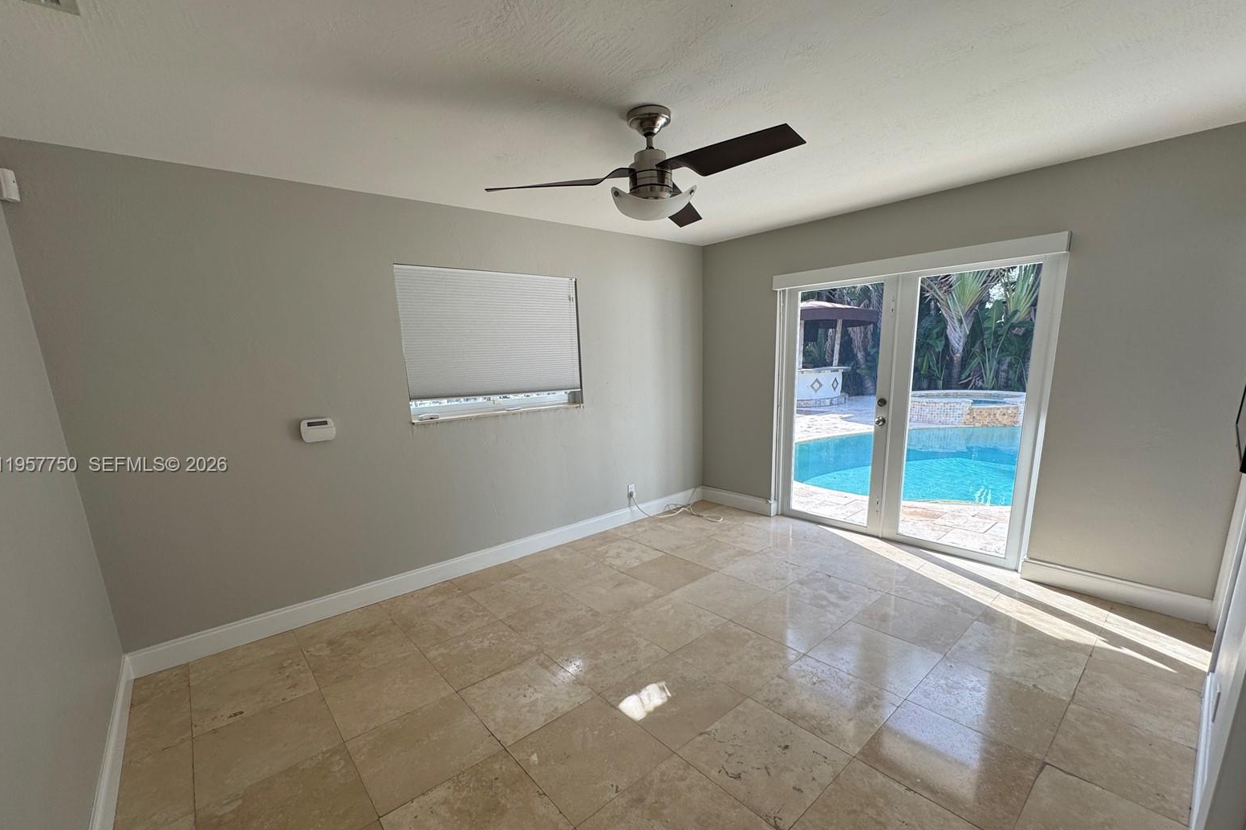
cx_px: 619
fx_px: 519
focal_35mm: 15
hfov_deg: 100.4
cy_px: 466
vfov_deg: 77.0
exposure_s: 1/158
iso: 40
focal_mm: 2.22
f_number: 2.2
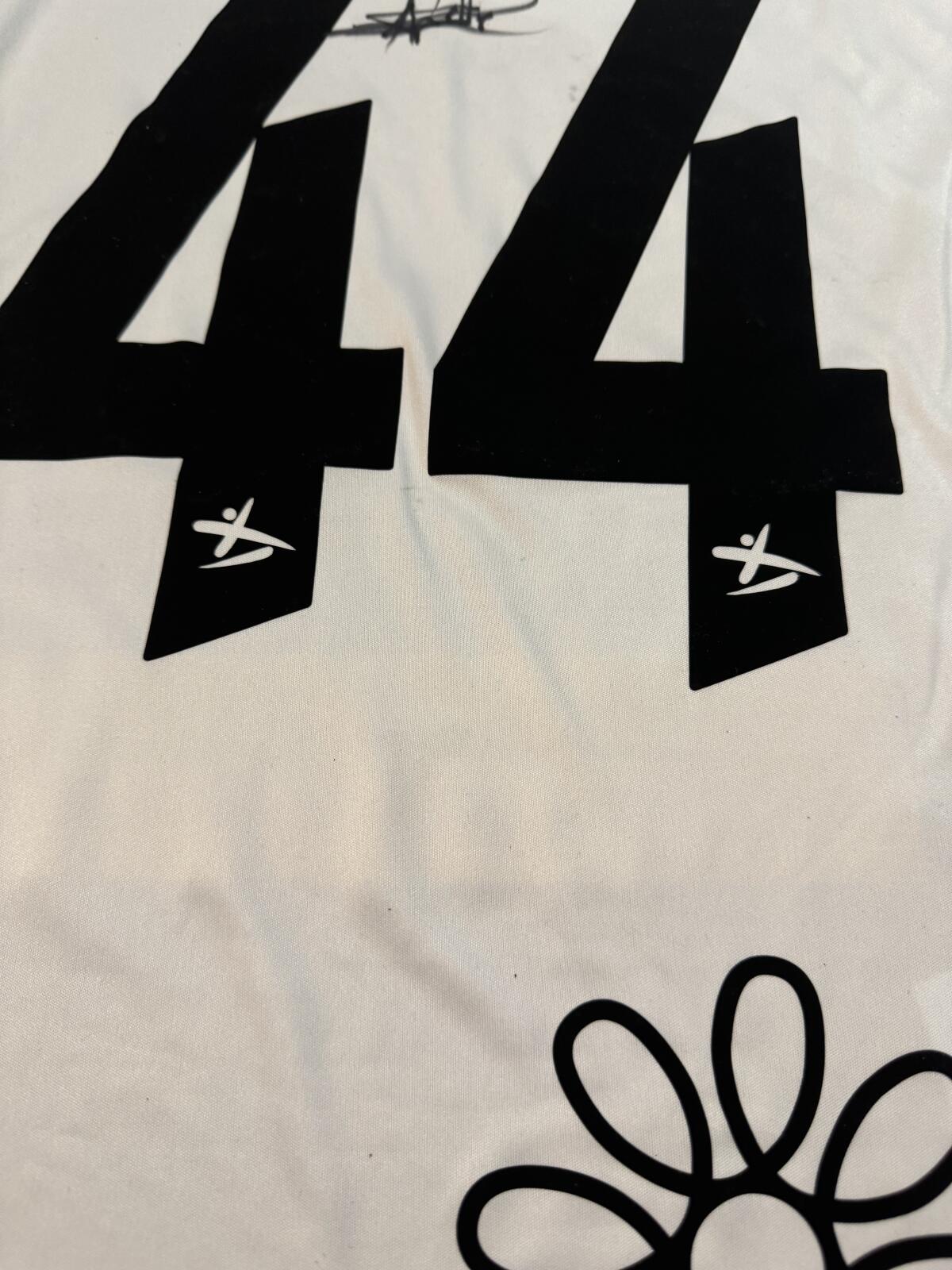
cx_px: 476
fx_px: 880
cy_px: 635
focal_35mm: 24
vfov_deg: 71.6
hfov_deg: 56.8
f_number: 1.78
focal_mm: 6.76
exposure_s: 1/50
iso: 250
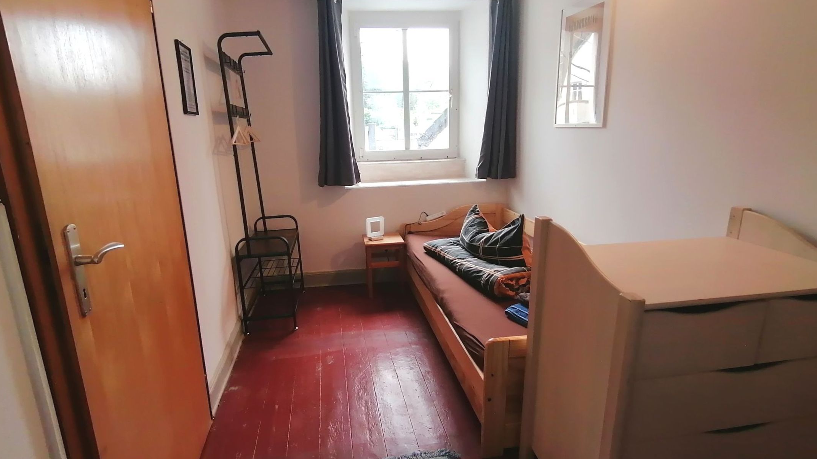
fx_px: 412
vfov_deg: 58.3
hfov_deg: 89.6
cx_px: 403
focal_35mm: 19
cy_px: 232
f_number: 2.4
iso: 80
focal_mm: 2.84
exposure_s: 1/60
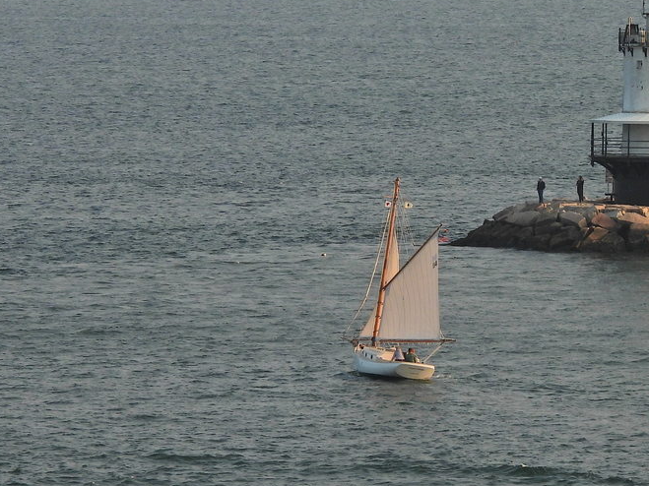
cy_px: 48
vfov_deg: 3.2
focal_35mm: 466
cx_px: 389
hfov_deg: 4.3
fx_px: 8735
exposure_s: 1/640
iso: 100
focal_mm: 42.8
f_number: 4.5
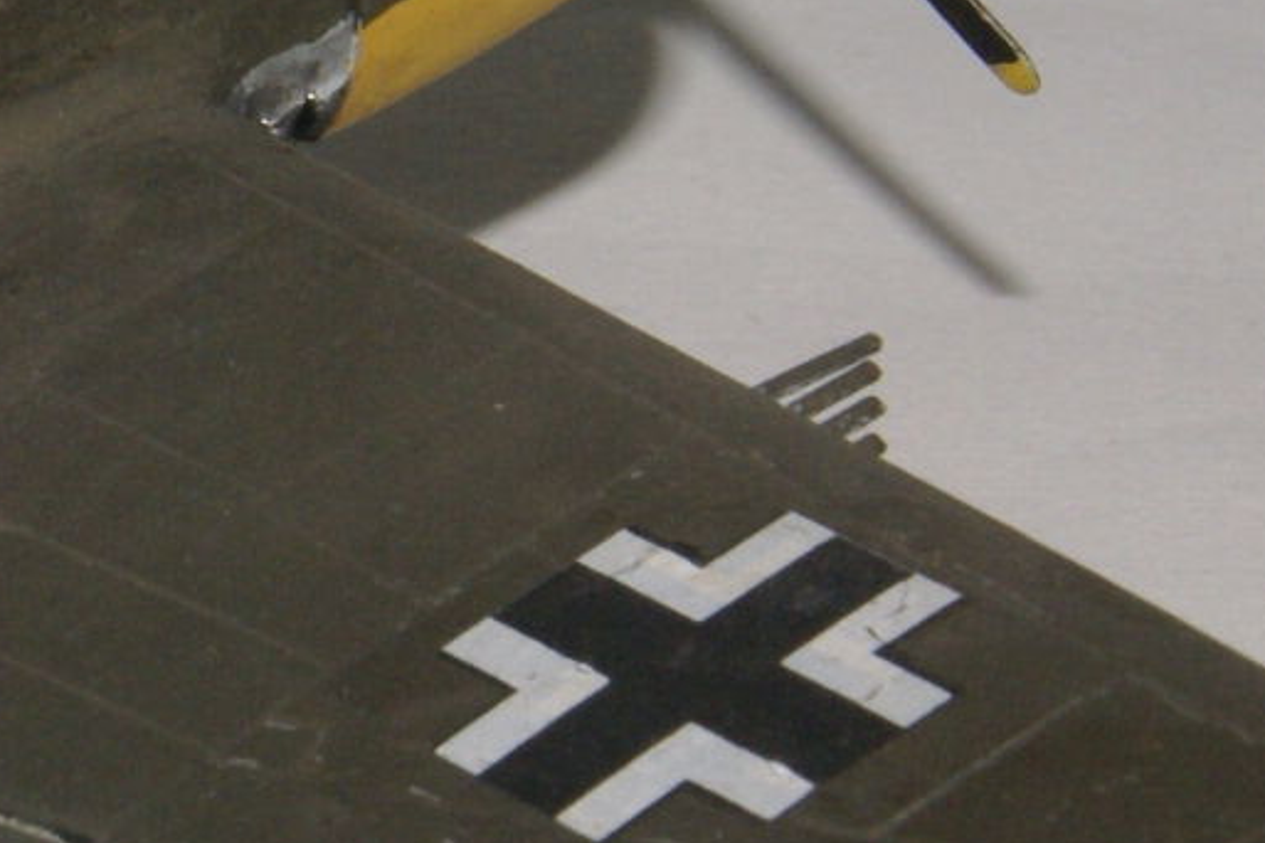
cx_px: -631
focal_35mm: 337
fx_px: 11841
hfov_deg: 6.0
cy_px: 345
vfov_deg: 4.1
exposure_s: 1/100
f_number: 22
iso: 400
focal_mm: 60
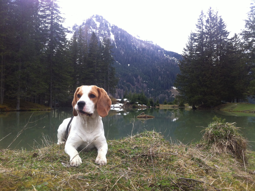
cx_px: 128
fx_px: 257
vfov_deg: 40.6
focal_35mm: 35
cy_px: 96
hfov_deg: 52.7
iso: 80
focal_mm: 3.85
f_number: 2.8
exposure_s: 1/431
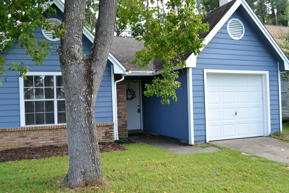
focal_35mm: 33
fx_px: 265
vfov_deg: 40.0
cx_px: 144
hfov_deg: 57.2
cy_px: 96
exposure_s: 1/125
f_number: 5.6
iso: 140
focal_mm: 22
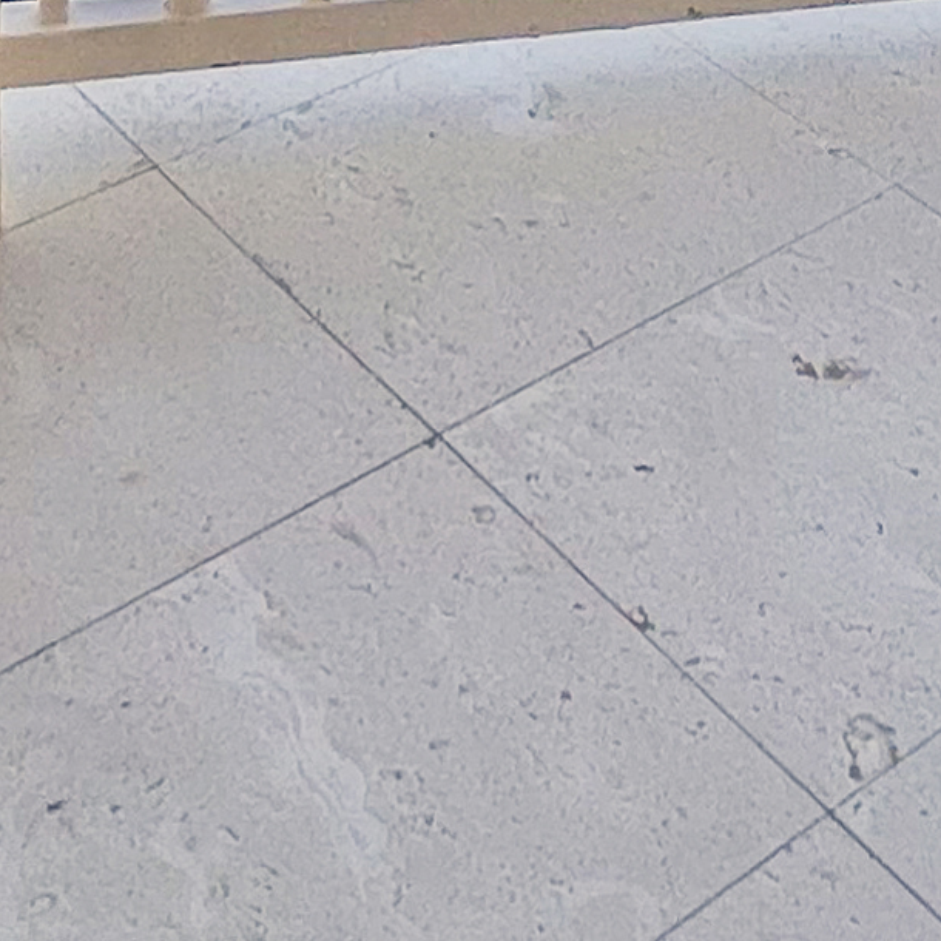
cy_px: -1083
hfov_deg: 21.9
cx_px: 947
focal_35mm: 76
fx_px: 2337
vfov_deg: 16.0
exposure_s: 1/2200
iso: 32
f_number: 1.8
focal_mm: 1.57
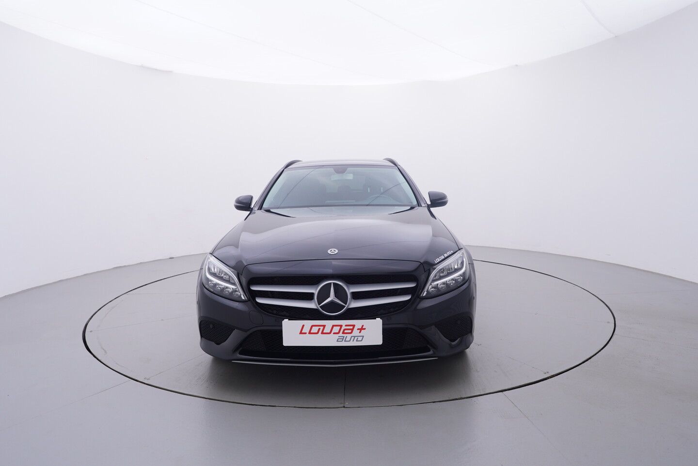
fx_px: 436
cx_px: 349
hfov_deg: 77.3
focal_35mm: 22
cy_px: 233
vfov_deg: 56.2
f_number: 5
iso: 200
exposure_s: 1/80
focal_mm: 15
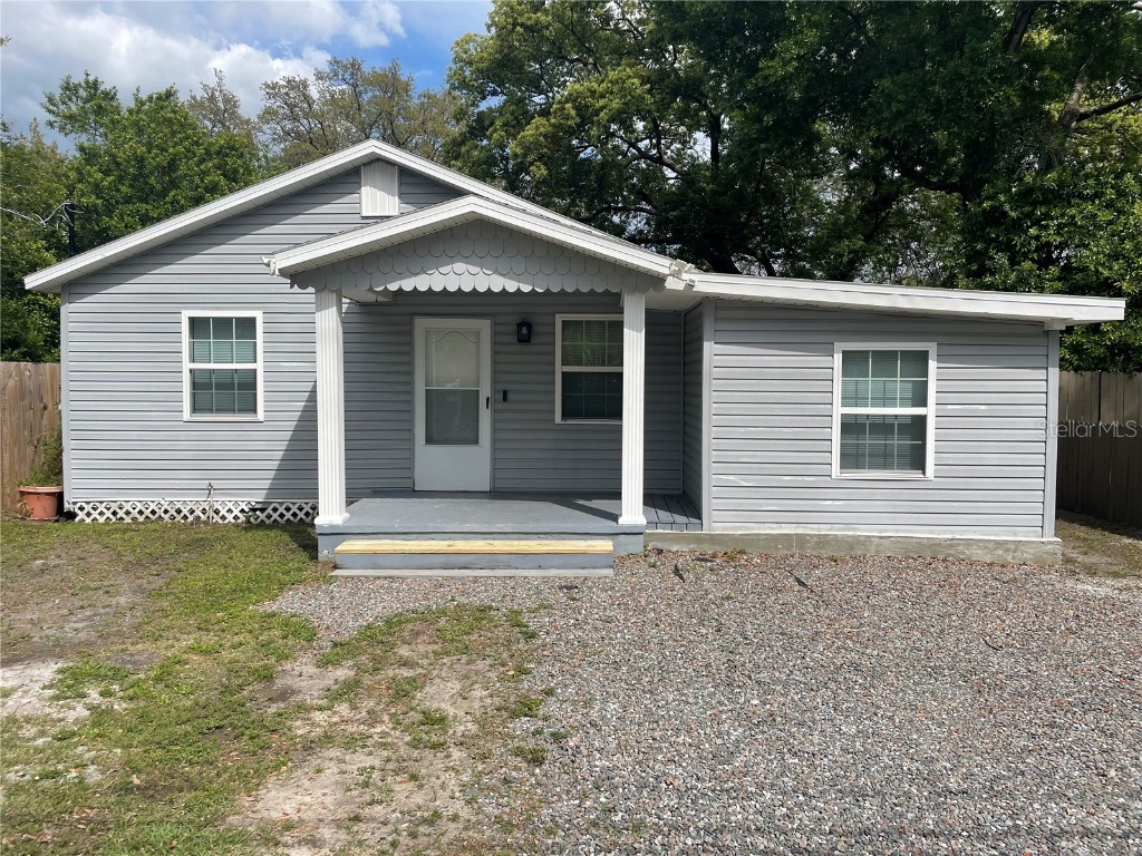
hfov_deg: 67.3
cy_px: 428
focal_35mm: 26
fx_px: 858
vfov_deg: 53.1
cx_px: 571
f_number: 1.6
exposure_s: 1/4292
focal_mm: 4.2
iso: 32
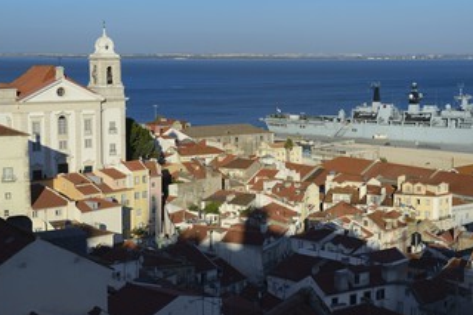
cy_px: 154
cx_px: 266
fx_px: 827
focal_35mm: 63
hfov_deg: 31.9
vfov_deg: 21.5
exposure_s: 1/200
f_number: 10
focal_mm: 48
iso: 100
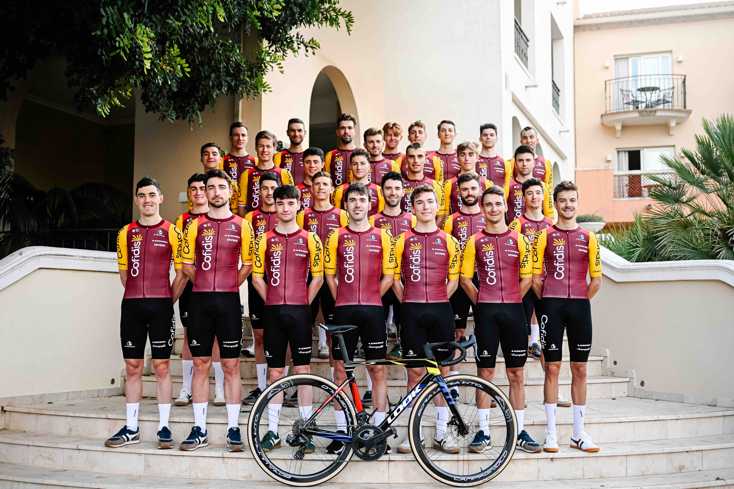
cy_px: 244
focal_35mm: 40
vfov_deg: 33.4
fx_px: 815
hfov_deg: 48.5
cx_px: 367
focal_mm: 40
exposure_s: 1/1000
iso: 400
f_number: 2.5
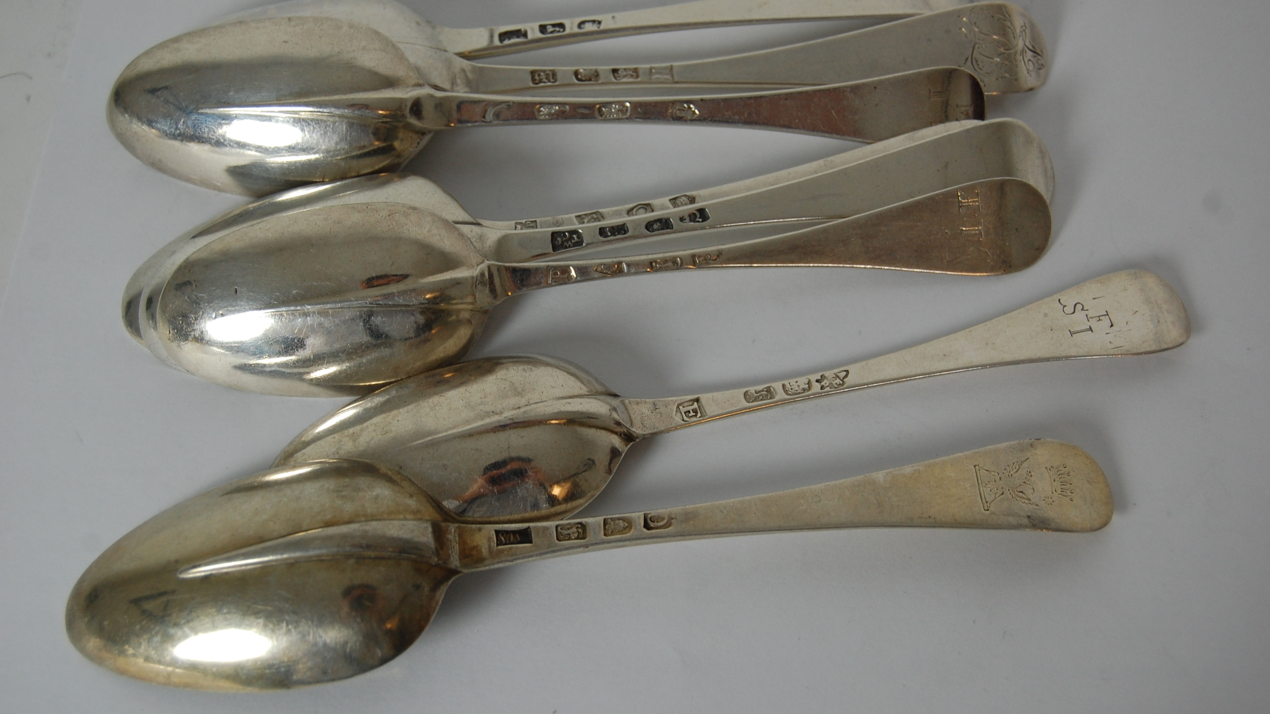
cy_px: 315
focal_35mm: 60
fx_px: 2020
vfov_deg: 20.0
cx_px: 632
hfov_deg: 34.9
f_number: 5.6
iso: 400
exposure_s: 1/125
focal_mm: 38
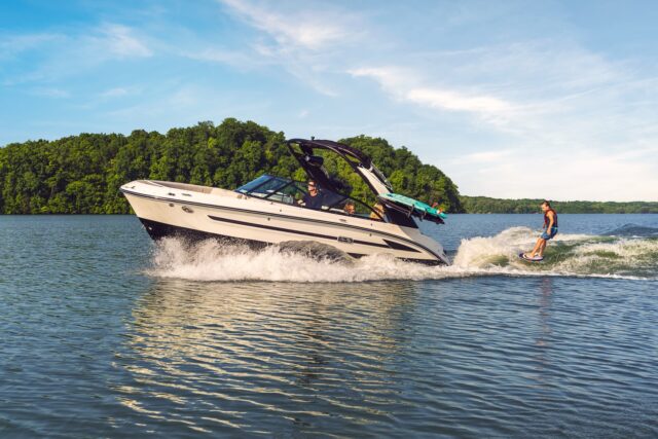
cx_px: 329
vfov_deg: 36.2
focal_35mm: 37
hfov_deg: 52.2
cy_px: 220
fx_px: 671
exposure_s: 1/640
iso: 100
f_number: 6.3
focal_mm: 36.7
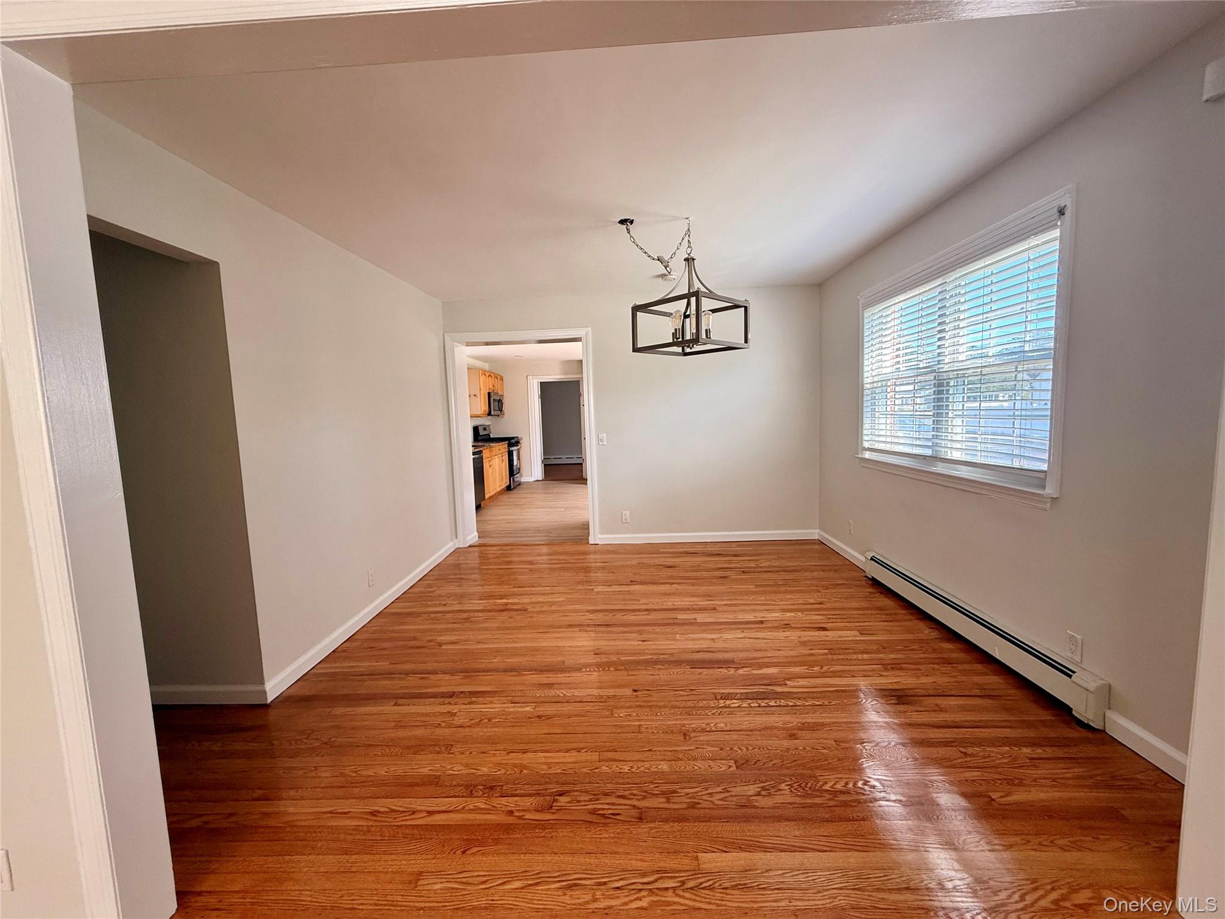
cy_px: 460
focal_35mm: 14
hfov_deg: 102.1
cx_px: 612
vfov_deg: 85.7
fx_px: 495
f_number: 2.2
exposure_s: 1/99
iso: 100
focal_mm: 2.22
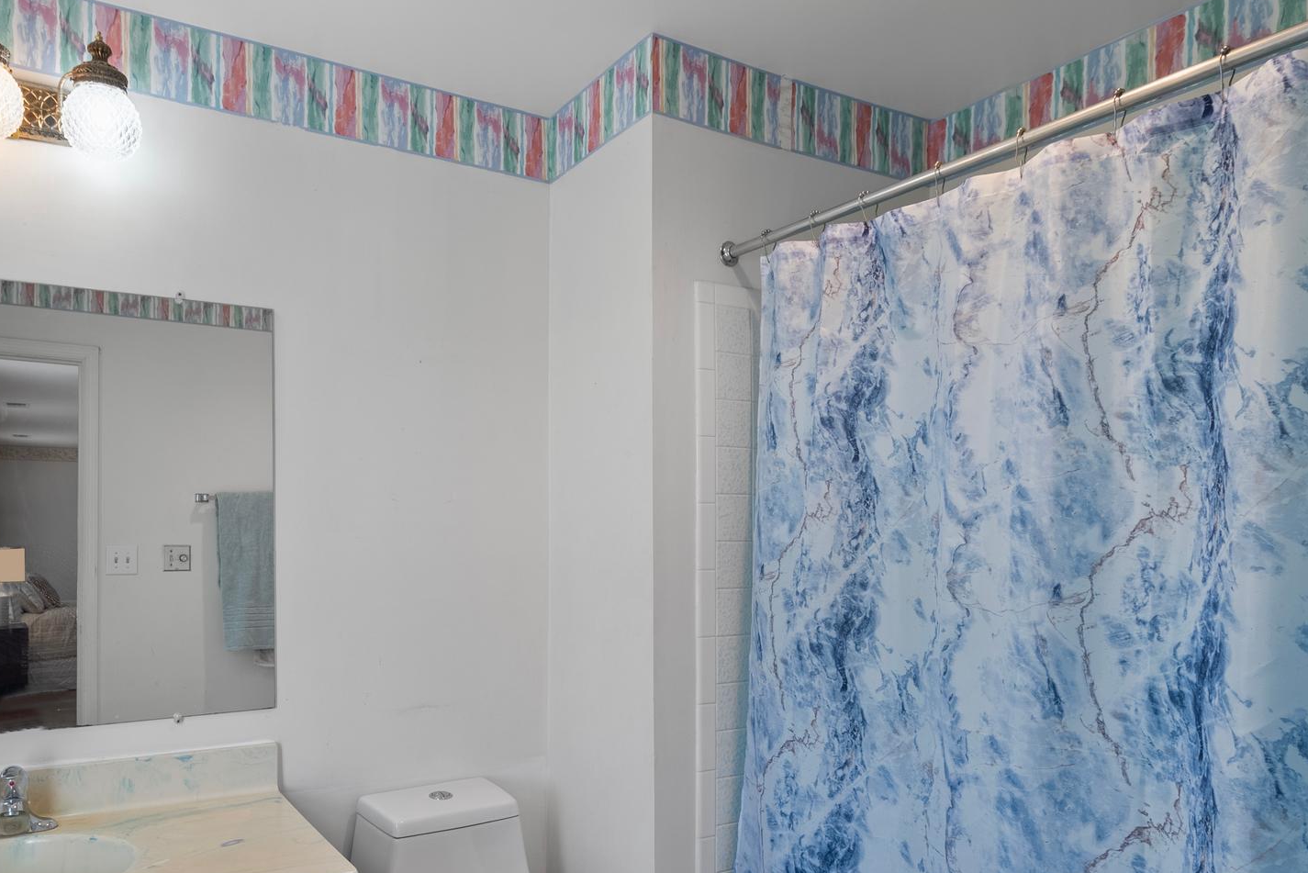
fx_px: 836
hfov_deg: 74.2
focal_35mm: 23
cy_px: 525
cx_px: 458
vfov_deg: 54.7
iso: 800
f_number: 8
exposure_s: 1/15
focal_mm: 16
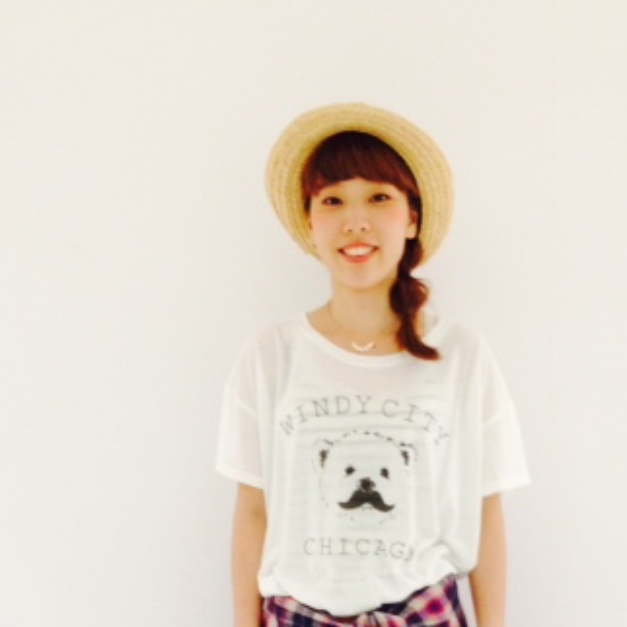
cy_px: 617
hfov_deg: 29.5
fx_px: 1189
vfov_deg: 27.9
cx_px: 364
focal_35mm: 58
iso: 125
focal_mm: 4.12
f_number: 2.4
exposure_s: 1/20
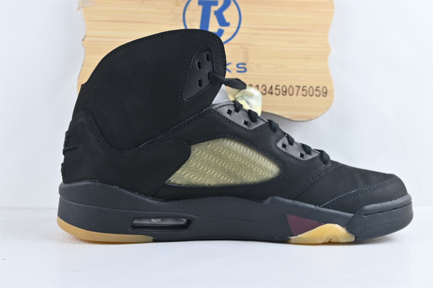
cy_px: 144
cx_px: 216
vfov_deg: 35.5
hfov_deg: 51.3
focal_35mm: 38
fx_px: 451
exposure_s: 1/20
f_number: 5.6
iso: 100
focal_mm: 25
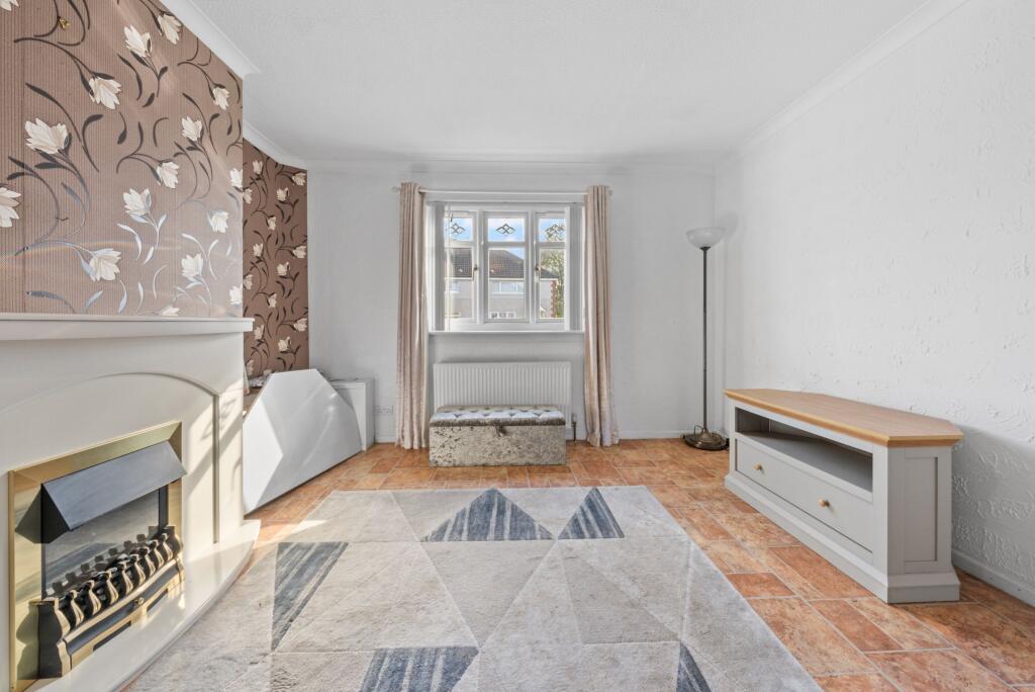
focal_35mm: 12
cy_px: 346
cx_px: 518
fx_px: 345
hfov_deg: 112.6
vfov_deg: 90.1
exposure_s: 1/2
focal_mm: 12
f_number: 14
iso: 800
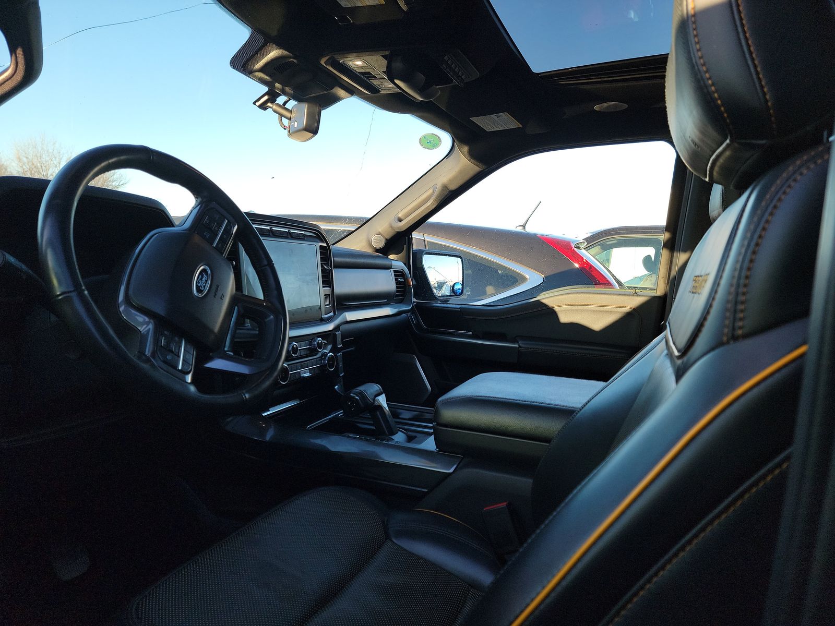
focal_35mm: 24
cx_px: 418
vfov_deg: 56.8
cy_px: 313
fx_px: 579
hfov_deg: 71.6
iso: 51
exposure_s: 1/119
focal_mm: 6.7
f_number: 1.8
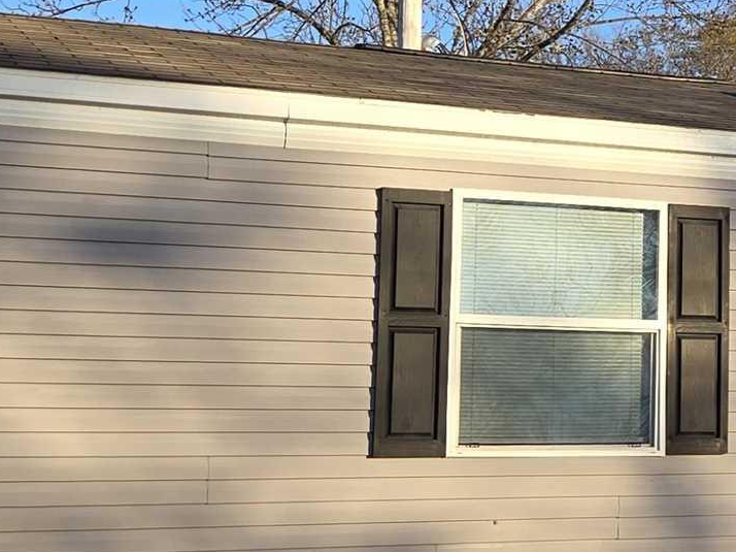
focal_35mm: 99
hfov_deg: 18.5
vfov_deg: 14.9
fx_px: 2104
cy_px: 203
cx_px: 959
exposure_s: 1/827
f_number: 1.8
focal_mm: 5.4
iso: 25
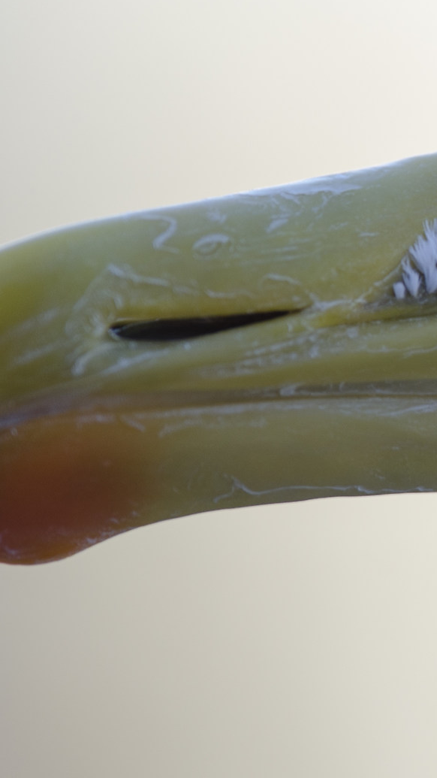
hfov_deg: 1.1
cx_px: 709
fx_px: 22480
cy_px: 353
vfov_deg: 2.0
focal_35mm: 1091
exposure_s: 1/250
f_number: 4
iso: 100
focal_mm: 300
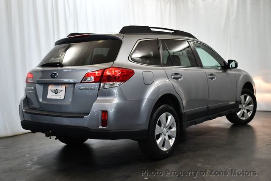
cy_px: 90
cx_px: 136
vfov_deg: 28.1
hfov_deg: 41.1
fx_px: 362
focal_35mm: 48
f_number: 3.8
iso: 800
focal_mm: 24
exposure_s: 1/160
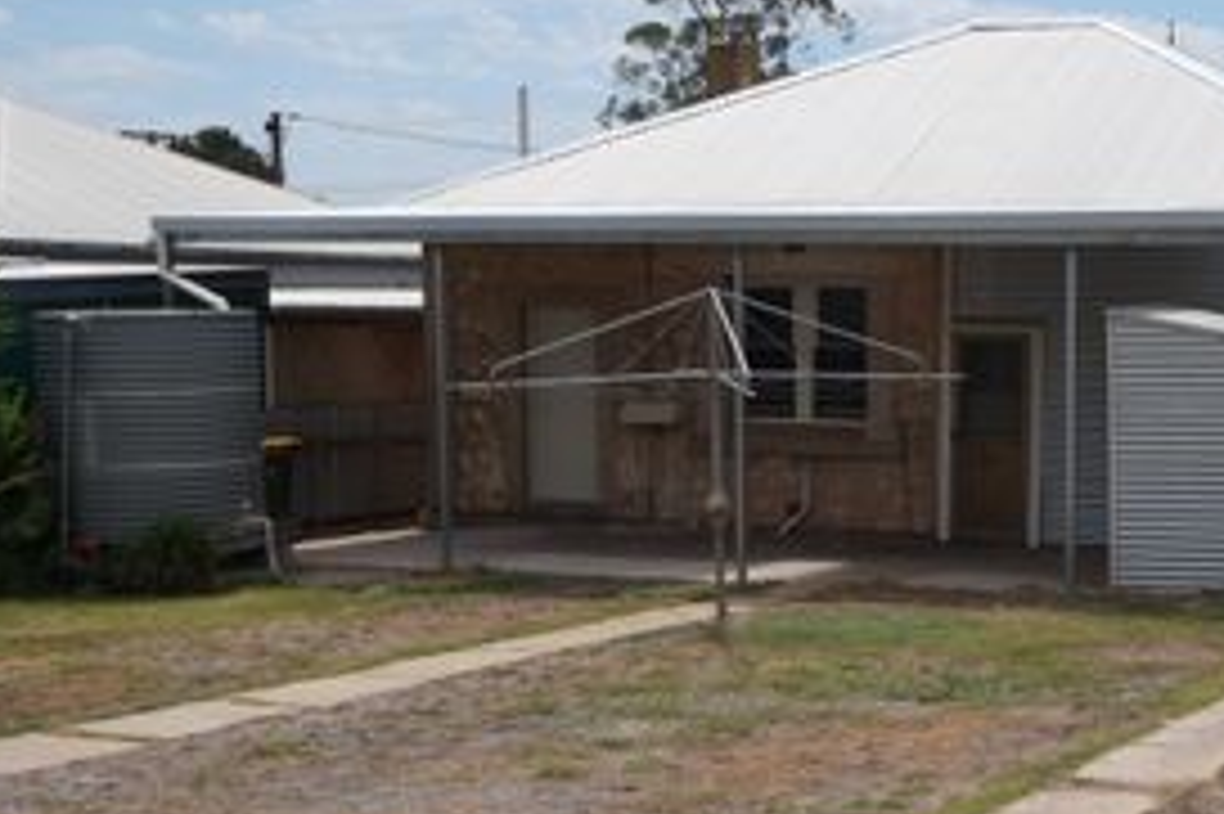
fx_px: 2204
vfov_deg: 20.8
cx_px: 963
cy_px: 569
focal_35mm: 65
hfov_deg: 30.4
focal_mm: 25
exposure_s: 1/400
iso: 100
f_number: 9
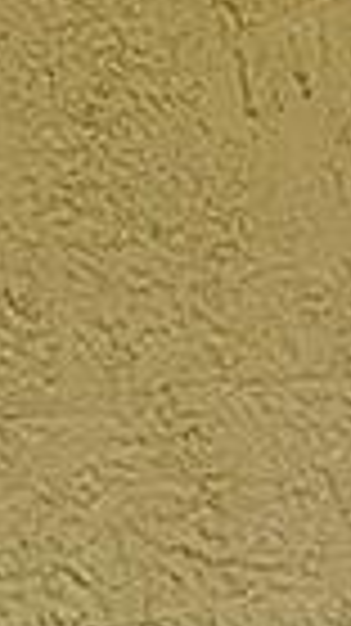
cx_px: 500
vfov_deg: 11.8
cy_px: 635
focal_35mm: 181
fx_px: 3000
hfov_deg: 6.6
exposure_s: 1/50
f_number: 8
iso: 250
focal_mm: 10
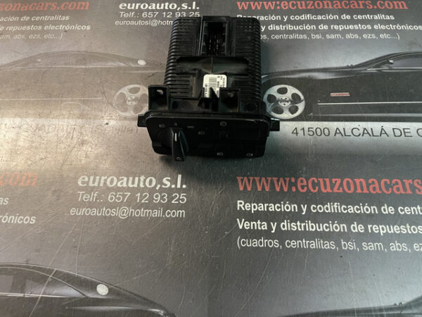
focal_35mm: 26
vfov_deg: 53.1
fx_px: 317
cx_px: 211
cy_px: 158
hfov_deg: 67.3
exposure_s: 1/33
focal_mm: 5.1
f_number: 1.6
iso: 400
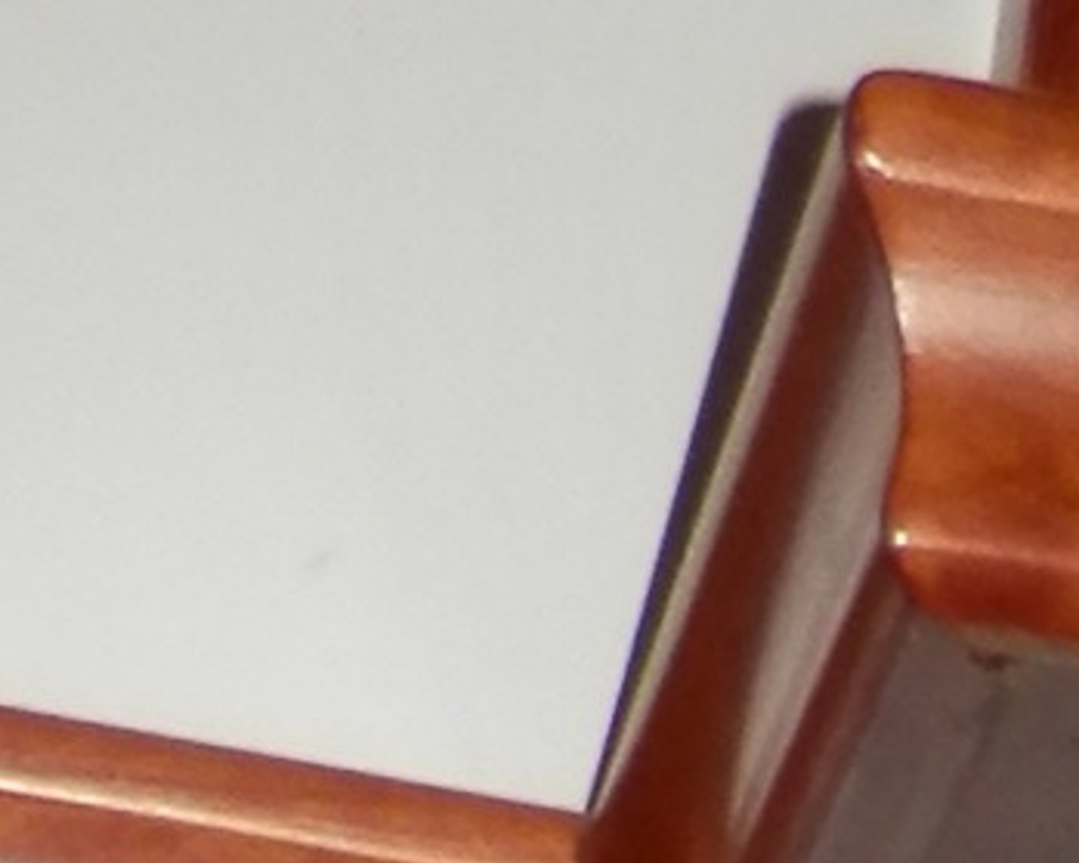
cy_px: 4932
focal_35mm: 233
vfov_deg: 4.9
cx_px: 1858
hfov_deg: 8.0
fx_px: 7439
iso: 100
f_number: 3
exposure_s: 1/30
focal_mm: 4.5
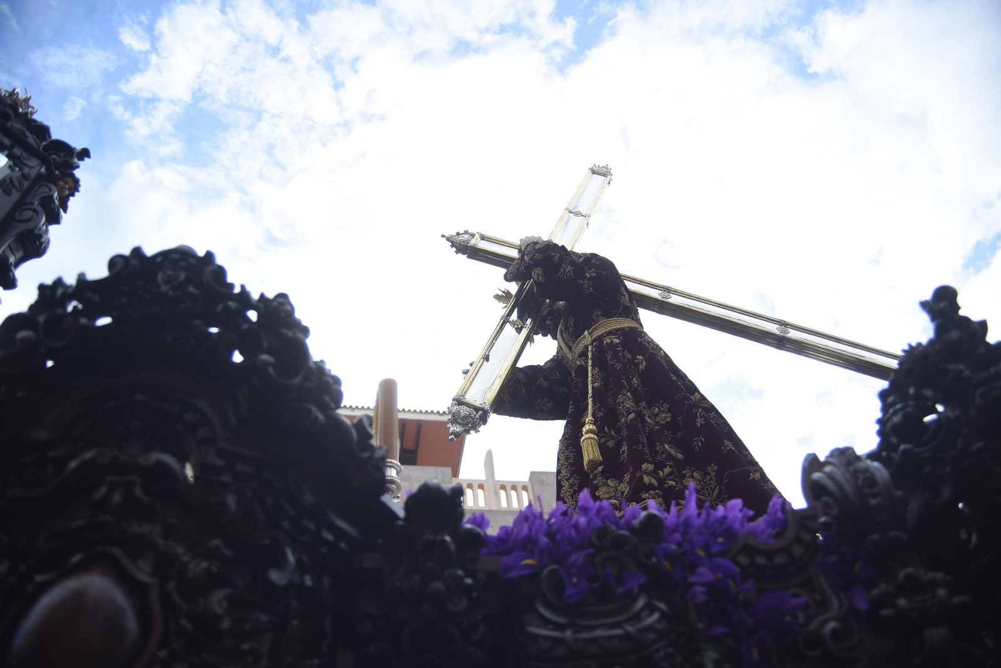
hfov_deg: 63.6
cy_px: 334
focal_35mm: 29
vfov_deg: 45.0
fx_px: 807
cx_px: 500
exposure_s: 1/320
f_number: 5.6
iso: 100
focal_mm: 29
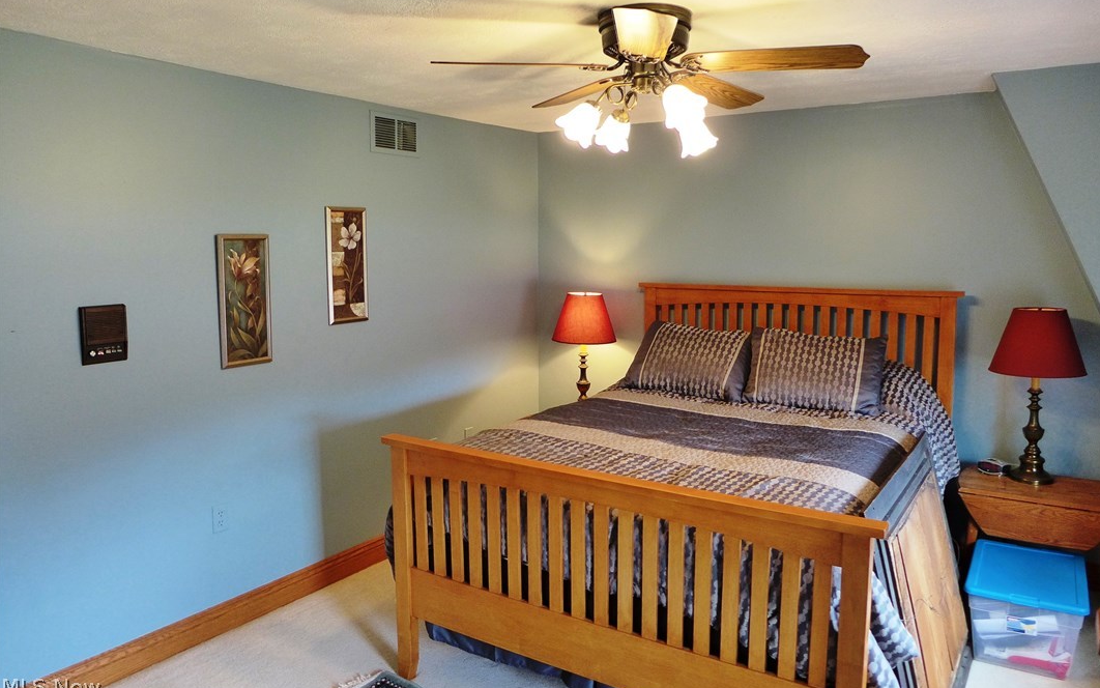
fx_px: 750
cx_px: 558
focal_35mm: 25
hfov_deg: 72.5
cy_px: 328
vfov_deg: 49.3
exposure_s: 1/100
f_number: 1.4
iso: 400
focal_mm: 4.7
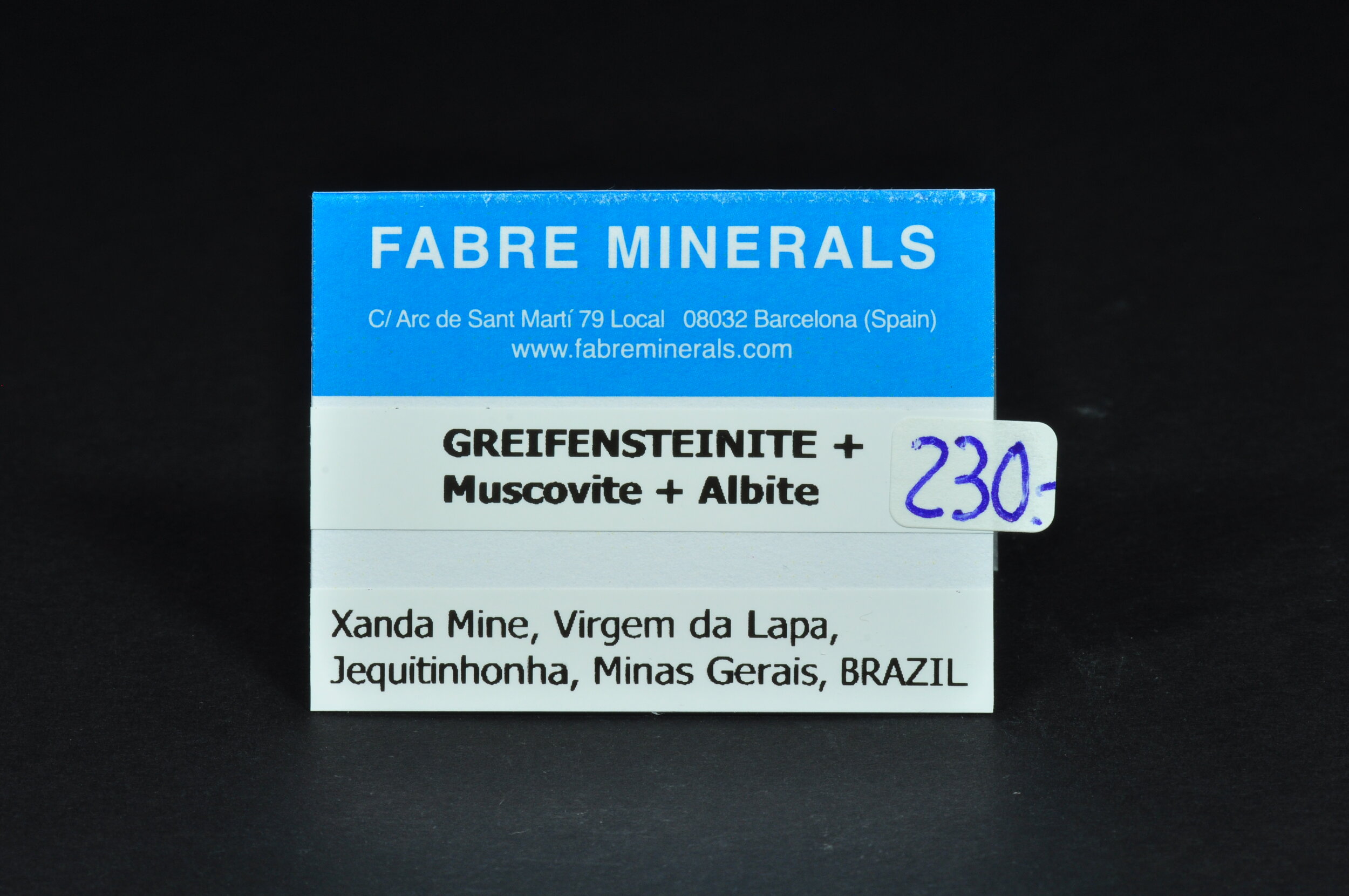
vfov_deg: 15.1
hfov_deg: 22.6
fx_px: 3368
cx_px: 674
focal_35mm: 90
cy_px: 448
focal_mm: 60
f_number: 25
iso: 250
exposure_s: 1/3
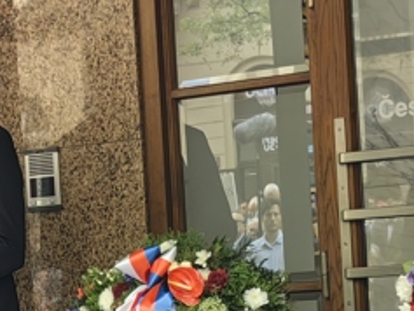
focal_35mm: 169
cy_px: 371
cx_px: -24
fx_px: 2022
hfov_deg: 11.5
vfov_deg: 8.7
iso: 80
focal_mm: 5.75
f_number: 2
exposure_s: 1/98.9
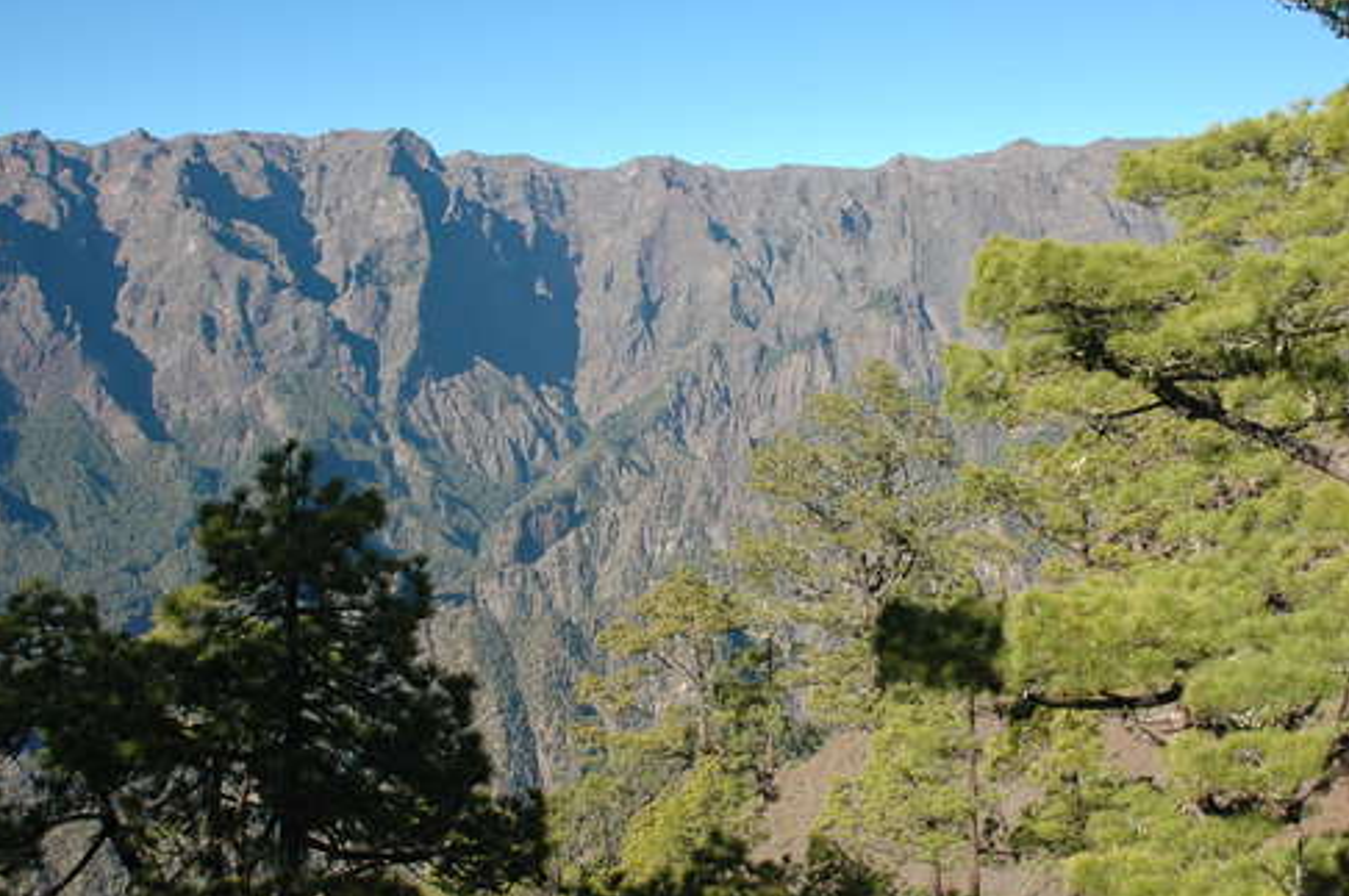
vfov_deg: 33.3
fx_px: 1497
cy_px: 459
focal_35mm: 40
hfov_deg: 48.5
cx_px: 708
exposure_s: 1/320
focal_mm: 18
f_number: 9
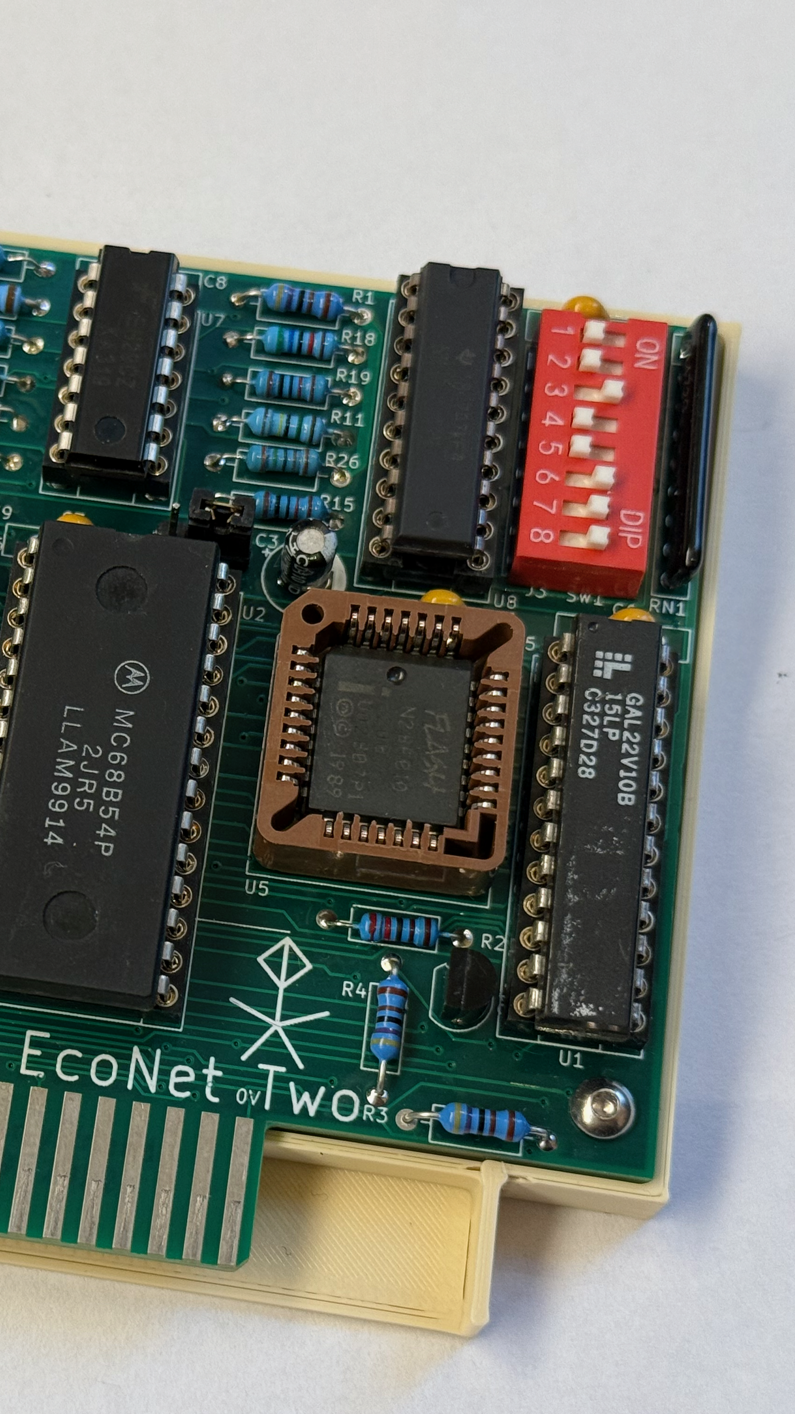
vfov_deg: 30.2
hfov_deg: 16.9
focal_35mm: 70
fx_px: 2624
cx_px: 52
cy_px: 708
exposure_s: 1/50
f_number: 1.78
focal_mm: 6.76
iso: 100
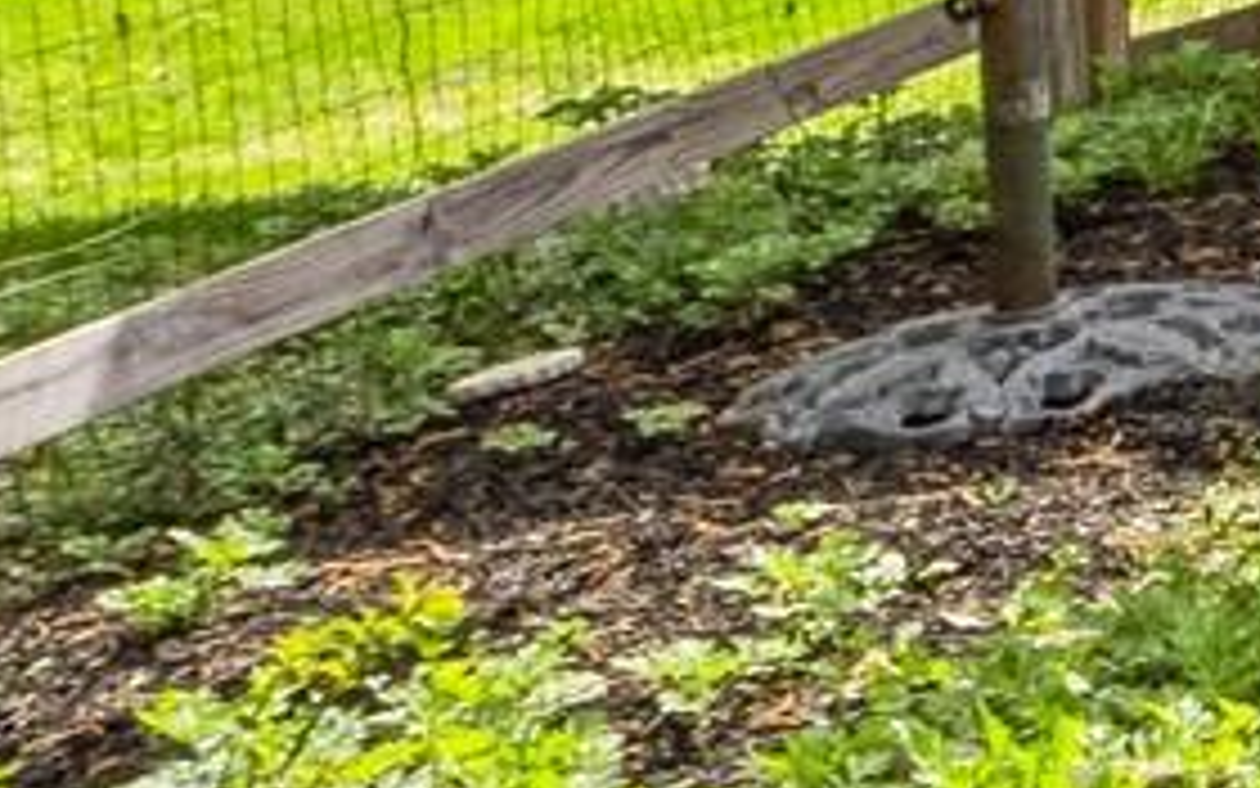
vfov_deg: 9.5
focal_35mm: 124
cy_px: -1067
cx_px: 4496
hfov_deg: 9.3
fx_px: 4258
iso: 400
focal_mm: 8
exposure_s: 1/400
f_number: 8
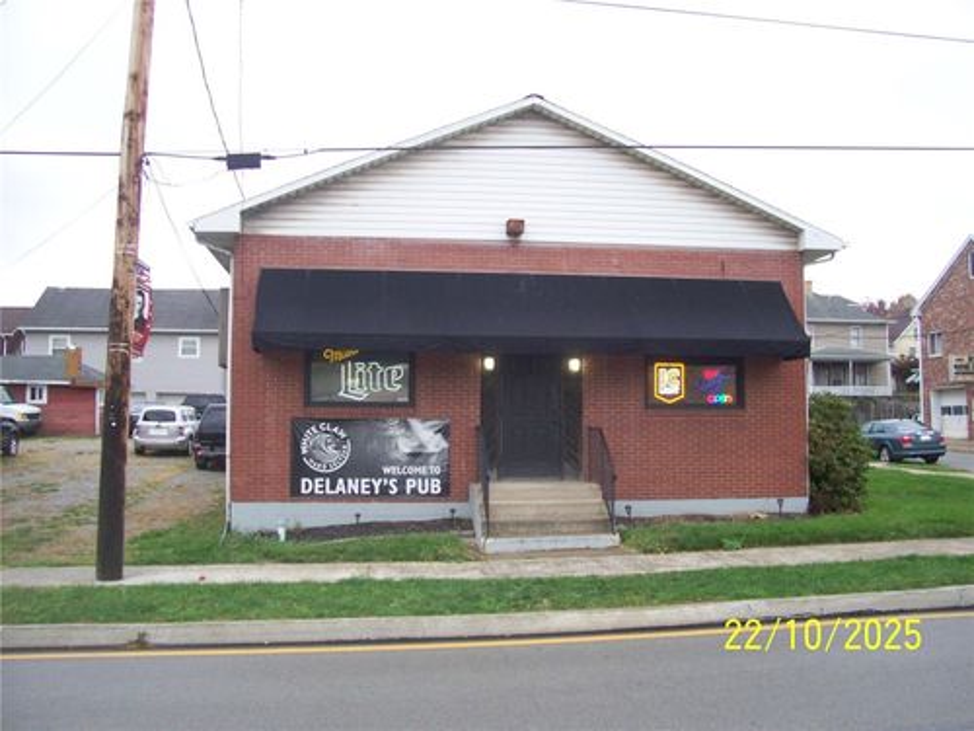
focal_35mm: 34
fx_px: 957
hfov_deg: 54.0
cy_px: 366
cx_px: 487
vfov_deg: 41.8
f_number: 2.7
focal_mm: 5.6
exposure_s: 1/80
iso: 160
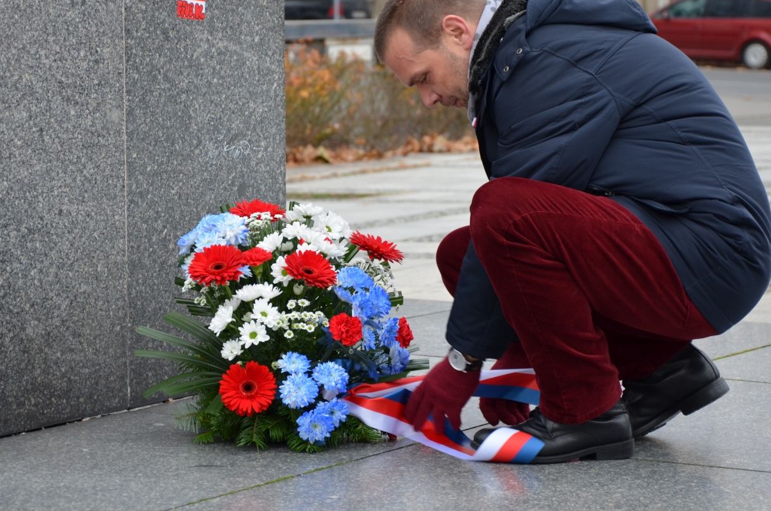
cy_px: 202
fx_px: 2984
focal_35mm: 140
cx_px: 405
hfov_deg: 14.7
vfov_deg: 9.8
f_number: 5.3
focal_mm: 75
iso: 400
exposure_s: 1/60
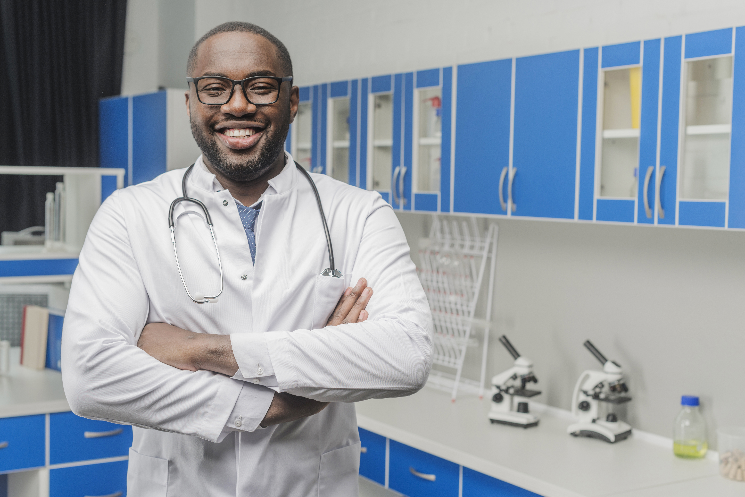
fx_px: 1035
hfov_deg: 39.6
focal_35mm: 50
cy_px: 248
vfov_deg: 27.0
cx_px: 372
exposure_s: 1/40
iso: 160
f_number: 5
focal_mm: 50
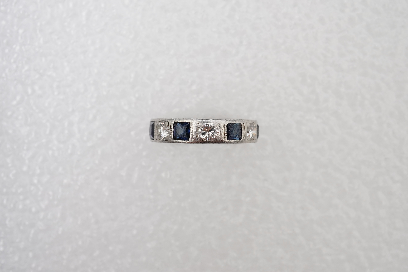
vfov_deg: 29.9
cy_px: 136
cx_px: 204
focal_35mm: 45
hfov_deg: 43.6
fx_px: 510
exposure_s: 1/125
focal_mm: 30
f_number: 16
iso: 500
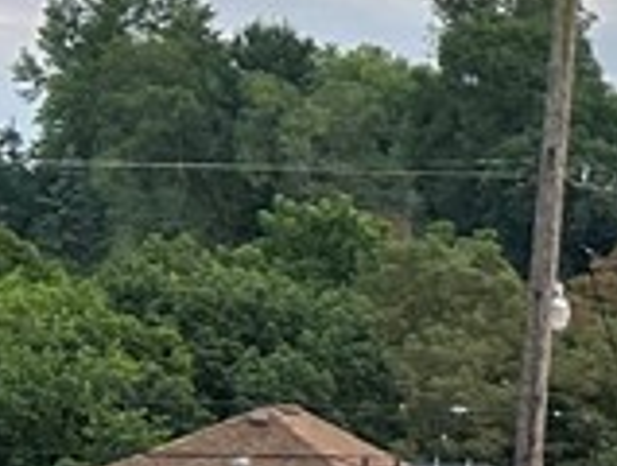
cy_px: 777
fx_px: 2983
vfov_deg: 8.6
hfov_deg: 10.3
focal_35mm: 167
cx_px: 1475
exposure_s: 1/121
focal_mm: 5.7
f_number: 1.5
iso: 125
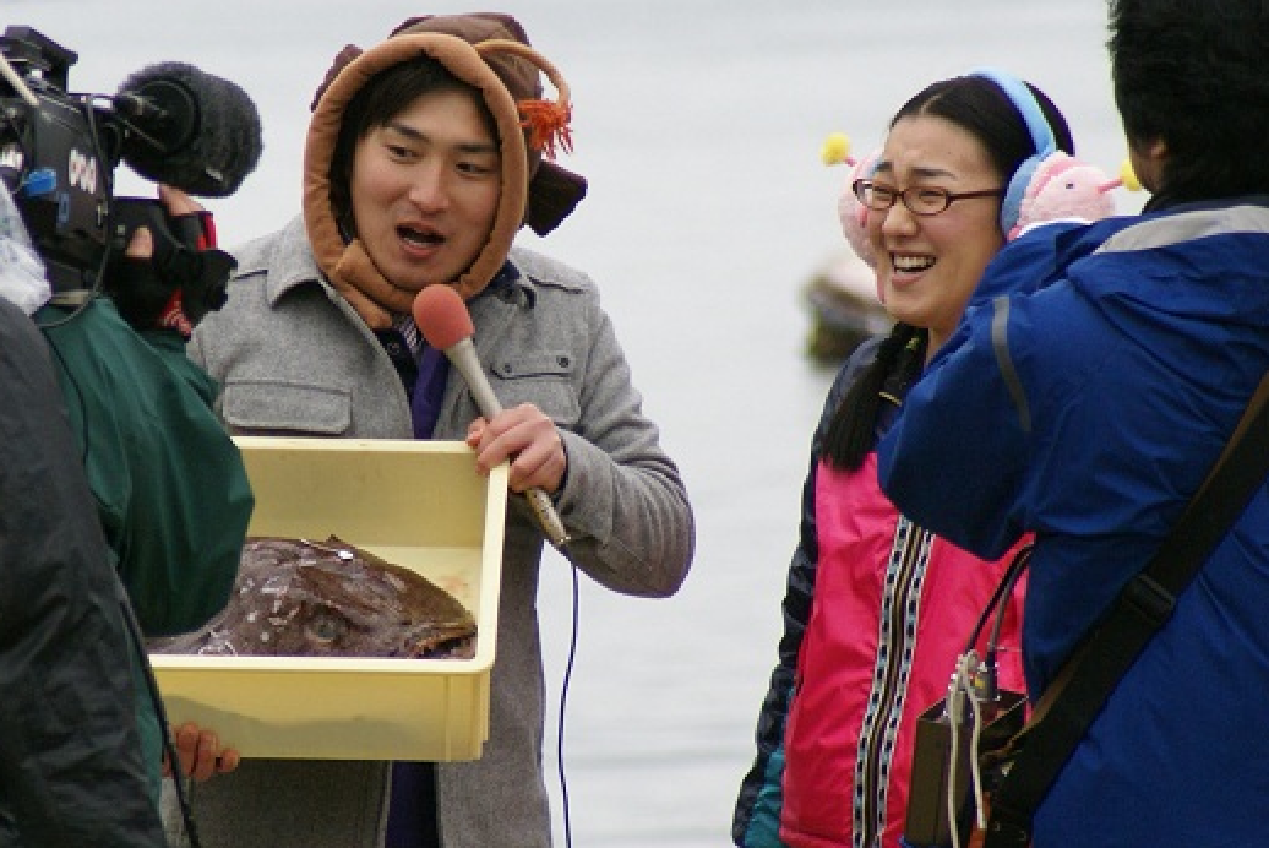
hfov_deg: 4.5
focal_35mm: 463
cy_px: 375
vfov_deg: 3.0
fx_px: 16329
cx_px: 475
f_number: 5.6
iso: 320
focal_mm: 200
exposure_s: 1/320
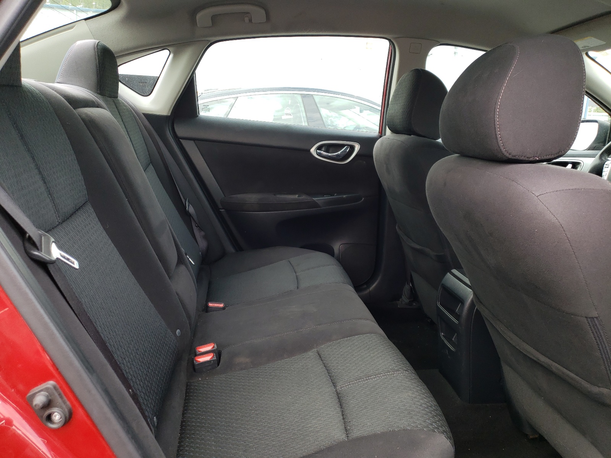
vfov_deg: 53.1
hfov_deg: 67.3
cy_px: 229
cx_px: 306
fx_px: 459
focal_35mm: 26
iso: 50
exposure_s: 1/204
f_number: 1.5
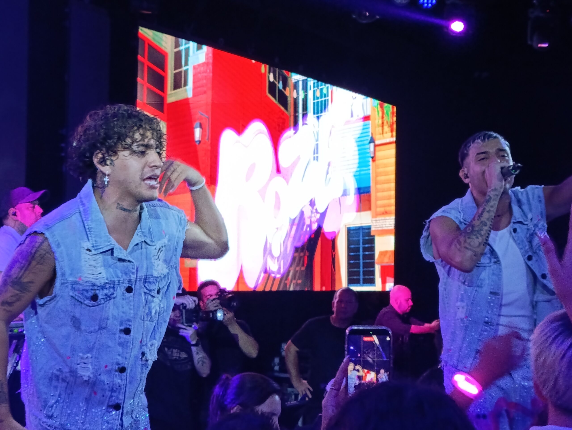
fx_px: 413
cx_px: 286
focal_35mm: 25
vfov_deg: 54.9
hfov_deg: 69.4
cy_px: 215
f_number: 1.7
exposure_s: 1/33.3
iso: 320
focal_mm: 4.71
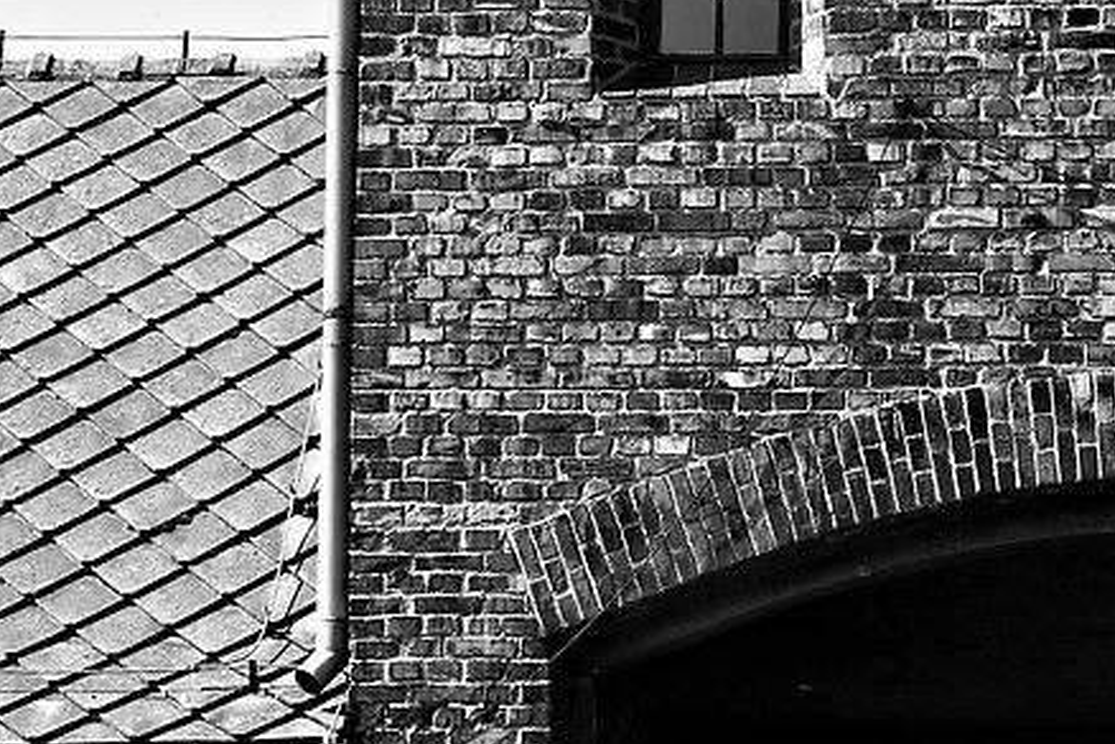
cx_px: 1321
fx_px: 5946
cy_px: 46
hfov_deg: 10.5
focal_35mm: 192
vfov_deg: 7.1
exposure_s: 1/250
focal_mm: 35
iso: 100
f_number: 8
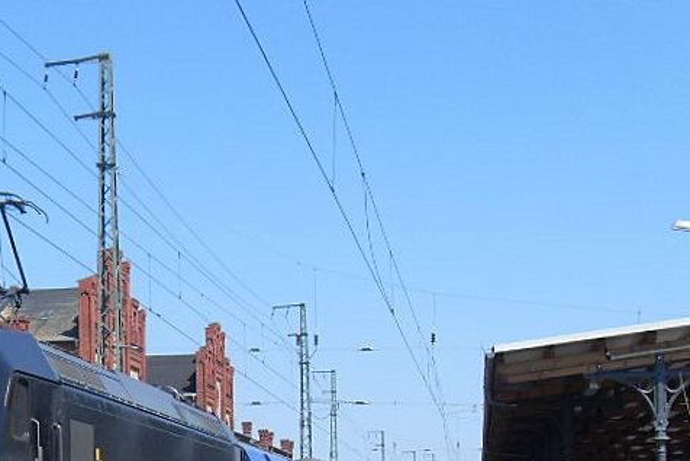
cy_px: 464
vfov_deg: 17.5
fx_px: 1457
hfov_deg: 25.8
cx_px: 72
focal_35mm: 76
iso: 80
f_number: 7
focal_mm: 6.3
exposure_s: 1/180
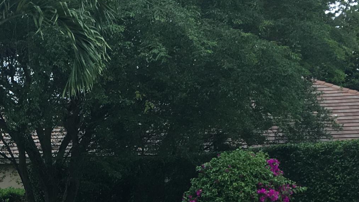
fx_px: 895
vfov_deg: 12.1
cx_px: 37
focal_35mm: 94
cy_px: 335
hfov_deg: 22.2
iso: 32
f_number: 2.2
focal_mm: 4.15
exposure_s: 1/60
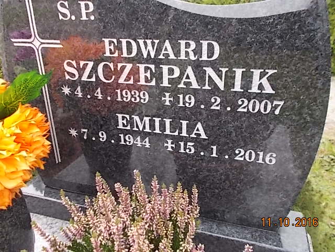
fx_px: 290
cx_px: 168
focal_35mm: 30
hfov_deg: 60.0
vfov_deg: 46.8
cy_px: 126
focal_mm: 5.3
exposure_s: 1/30
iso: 80
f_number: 3.4
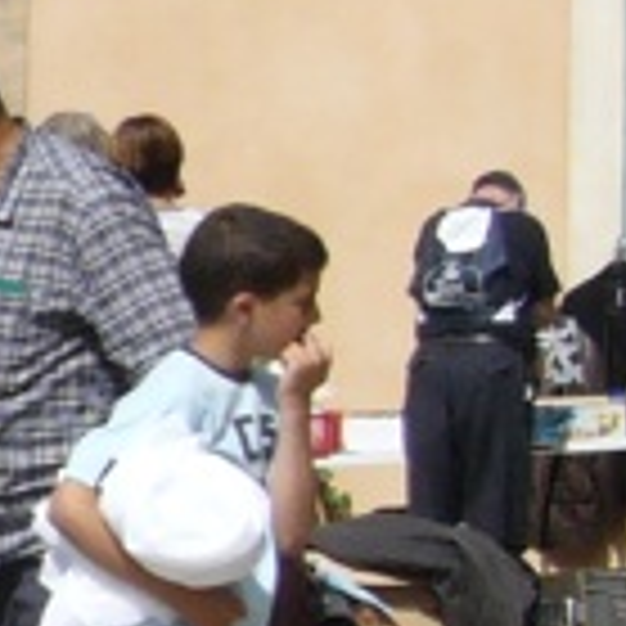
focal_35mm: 285
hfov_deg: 5.8
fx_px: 5831
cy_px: 369
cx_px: -1202
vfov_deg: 6.1
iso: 80
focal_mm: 5.8
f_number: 8
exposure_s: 1/200
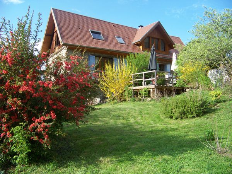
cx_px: 116
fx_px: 241
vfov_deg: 39.7
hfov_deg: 51.4
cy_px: 87
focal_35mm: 36
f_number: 2.8
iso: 63
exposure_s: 1/400
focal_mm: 5.85
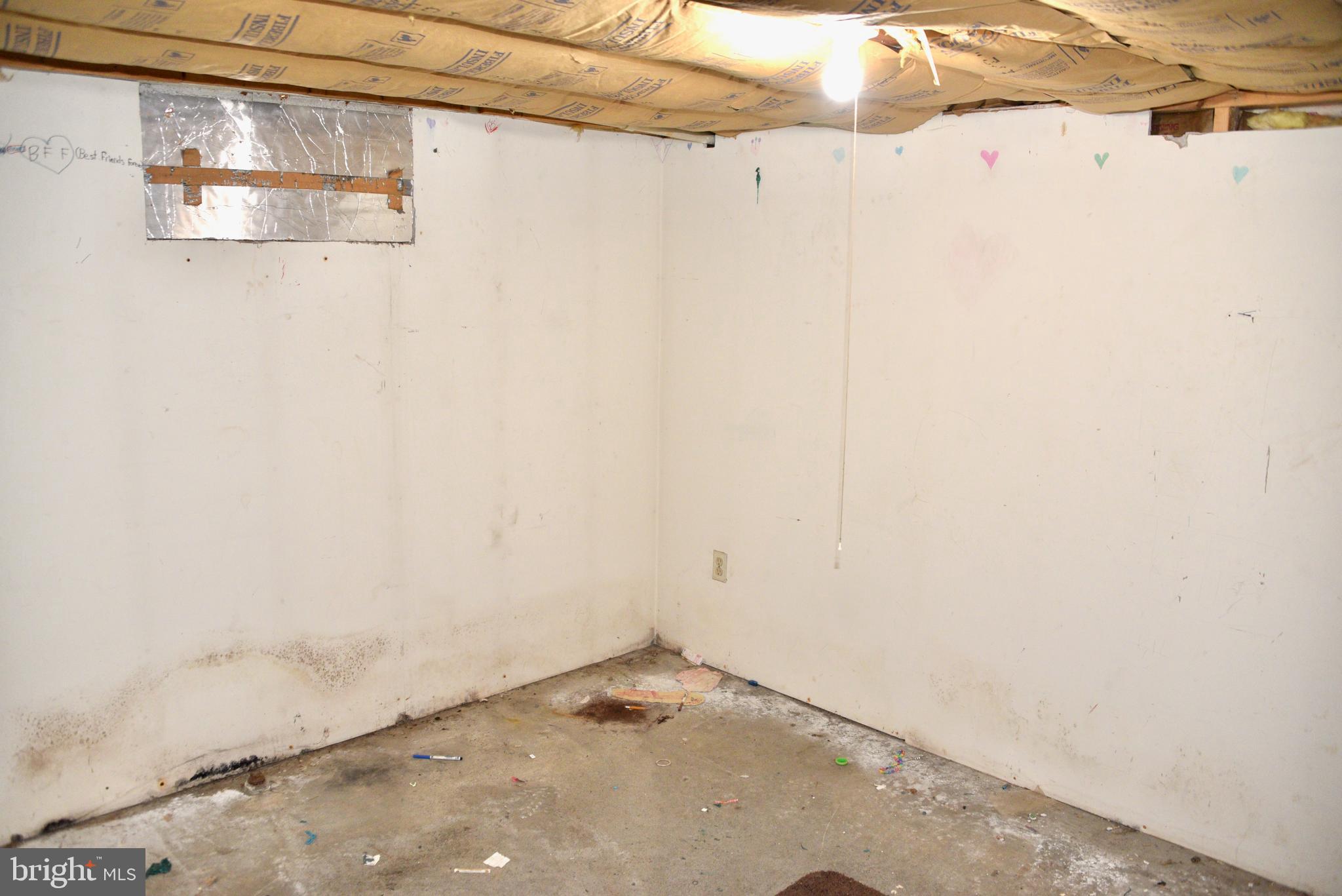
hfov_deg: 65.5
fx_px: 1044
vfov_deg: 46.4
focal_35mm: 28
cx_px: 671
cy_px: 448
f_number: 3.5
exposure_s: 1/60
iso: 1400
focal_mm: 28
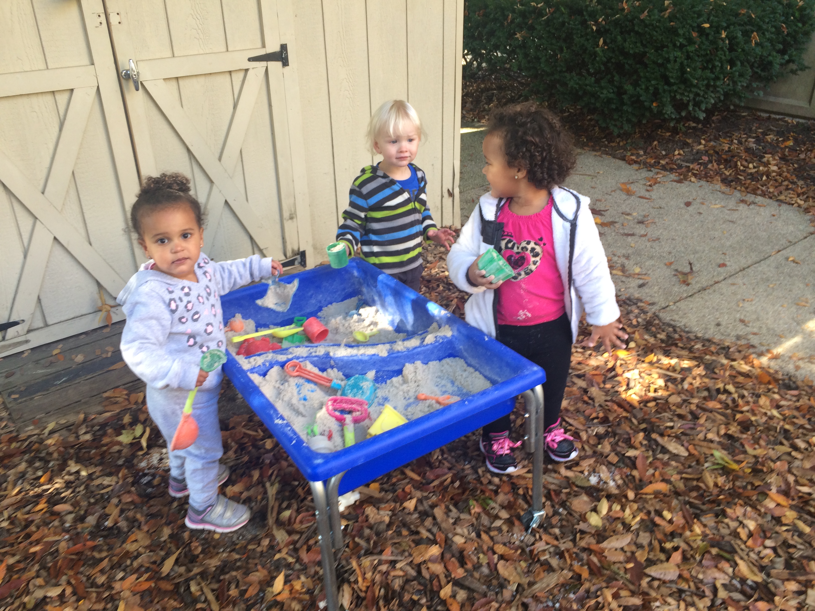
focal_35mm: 30
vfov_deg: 46.8
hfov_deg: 60.0
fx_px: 706
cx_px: 408
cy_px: 306
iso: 40
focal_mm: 4.12
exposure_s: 1/60
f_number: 2.2
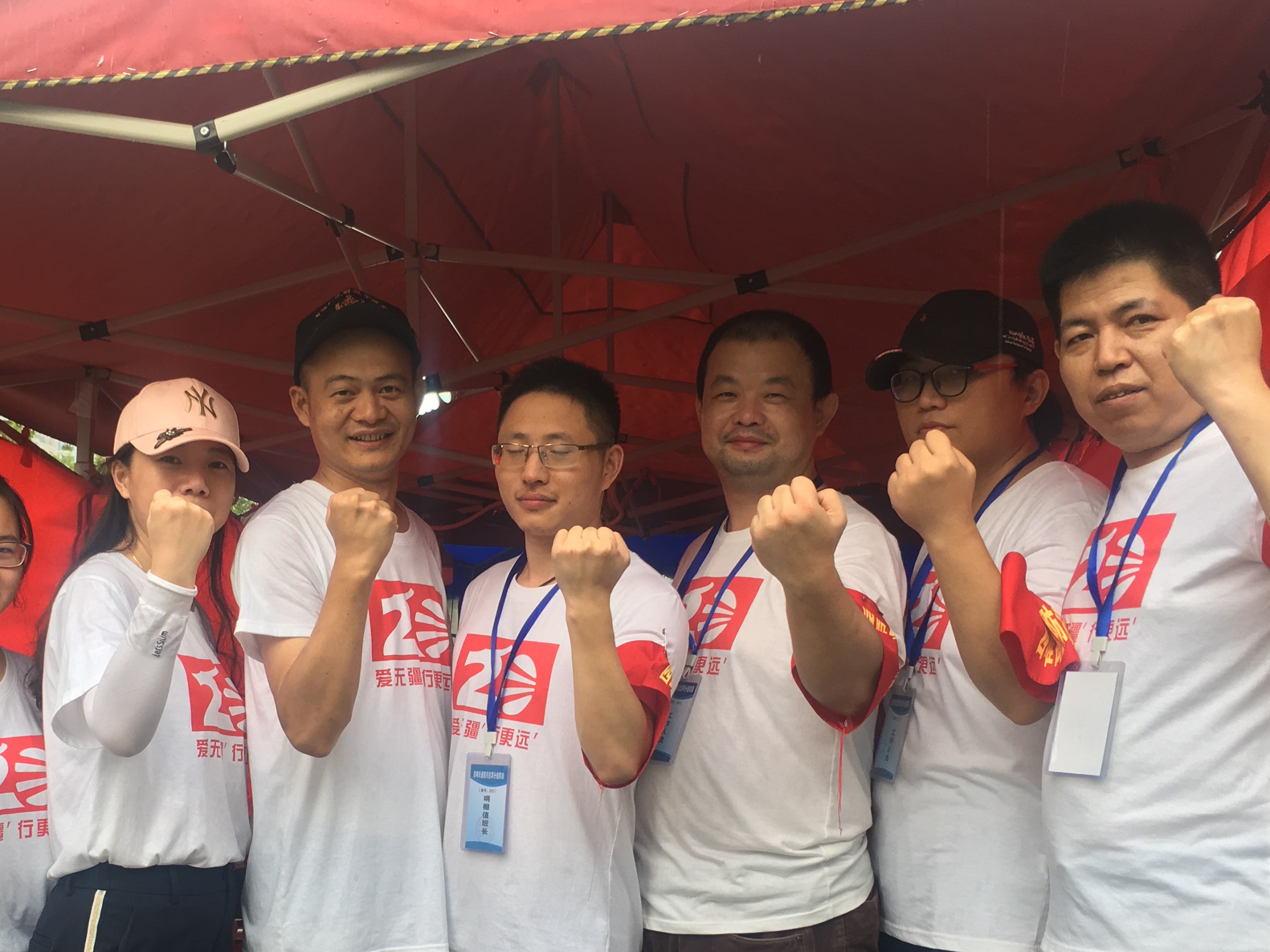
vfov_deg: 30.5
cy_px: 674
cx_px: 451
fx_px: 1724
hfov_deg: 40.1
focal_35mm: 47
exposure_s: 1/100
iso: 25
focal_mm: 4.15
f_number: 2.2
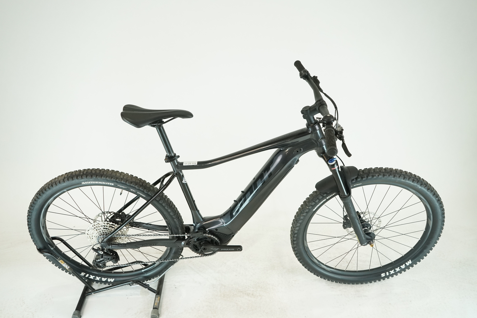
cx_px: 238
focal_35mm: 28
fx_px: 371
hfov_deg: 65.5
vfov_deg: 46.4
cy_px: 159
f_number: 5.6
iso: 1600
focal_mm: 28
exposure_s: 1/200
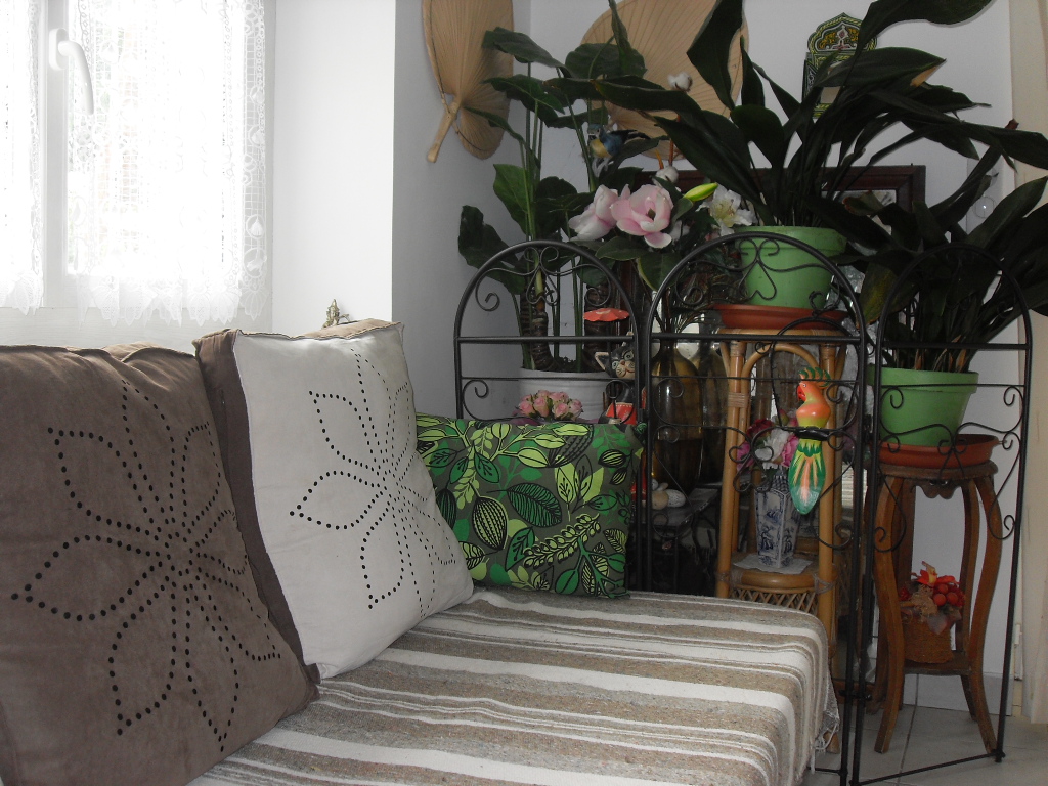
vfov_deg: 38.7
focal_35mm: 37
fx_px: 1120
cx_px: 524
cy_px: 393
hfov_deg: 50.1
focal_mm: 6.3
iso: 100
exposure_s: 1/45
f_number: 2.8
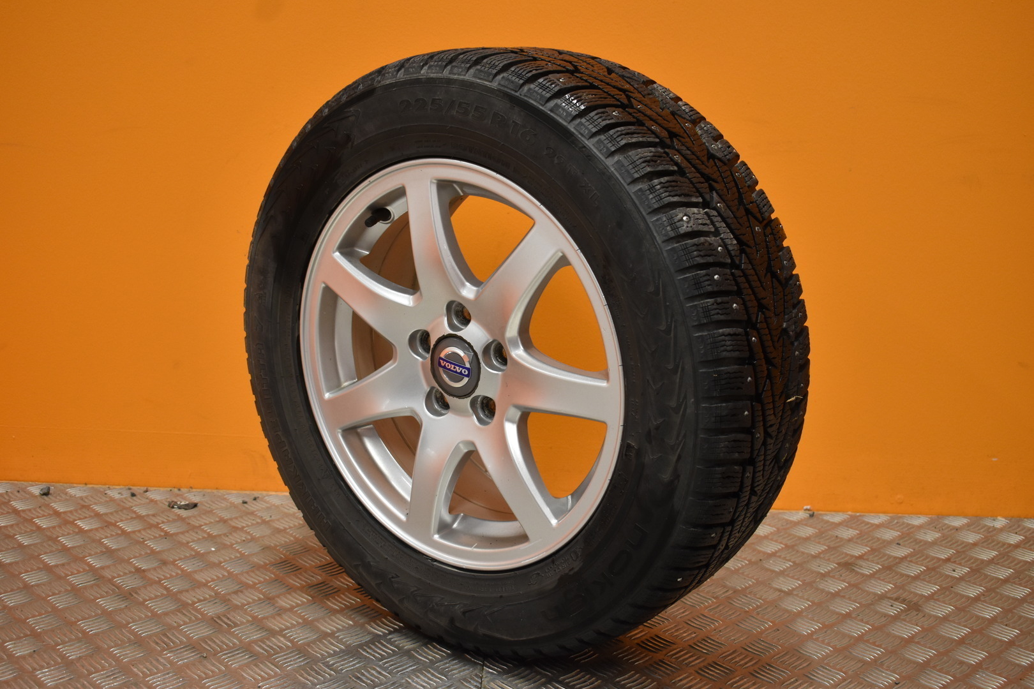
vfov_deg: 30.8
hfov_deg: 45.0
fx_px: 1249
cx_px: 517
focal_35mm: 44
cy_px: 344
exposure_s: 1/50
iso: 1000
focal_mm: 29
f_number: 4.2
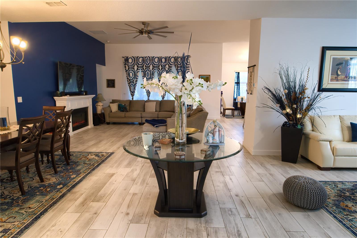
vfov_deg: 59.5
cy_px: 119
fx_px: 208
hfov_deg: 81.2
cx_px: 178
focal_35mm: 21
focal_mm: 14
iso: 1600
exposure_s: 1/15
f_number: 6.7
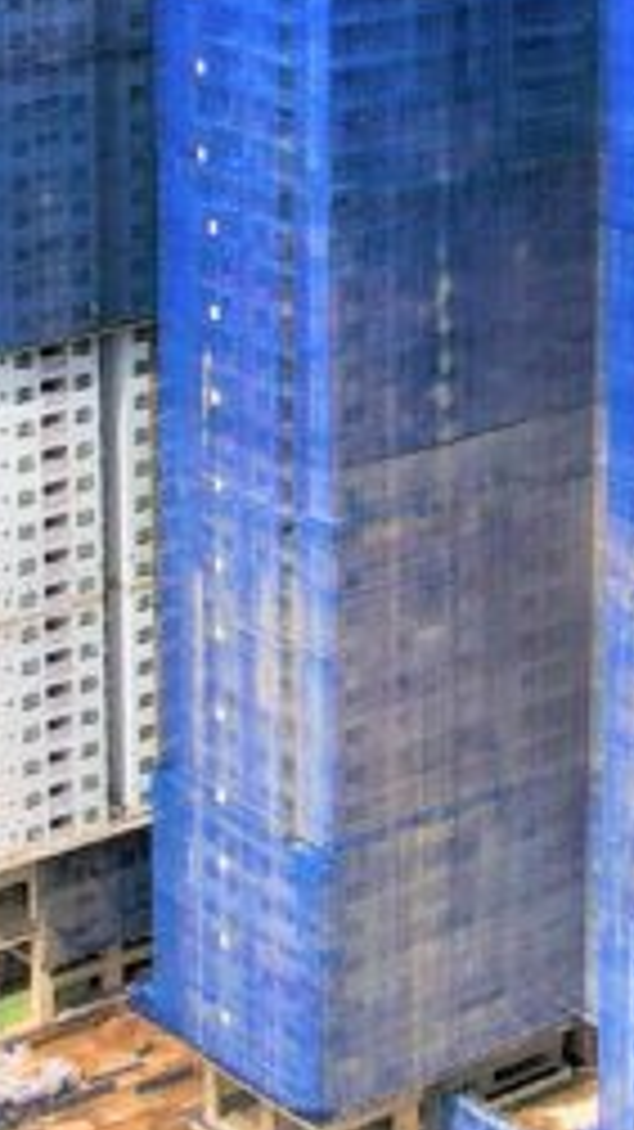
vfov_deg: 22.3
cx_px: 706
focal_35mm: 94
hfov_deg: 12.6
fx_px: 2812
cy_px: 182
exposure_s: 1/200
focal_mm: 8.38
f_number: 2.8
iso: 100
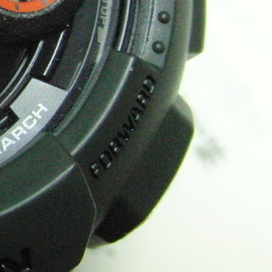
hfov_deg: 12.3
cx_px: -225
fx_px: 1156
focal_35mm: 130
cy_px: -19
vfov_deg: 13.2
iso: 800
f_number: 3.6
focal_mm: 6.42
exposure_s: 1/80
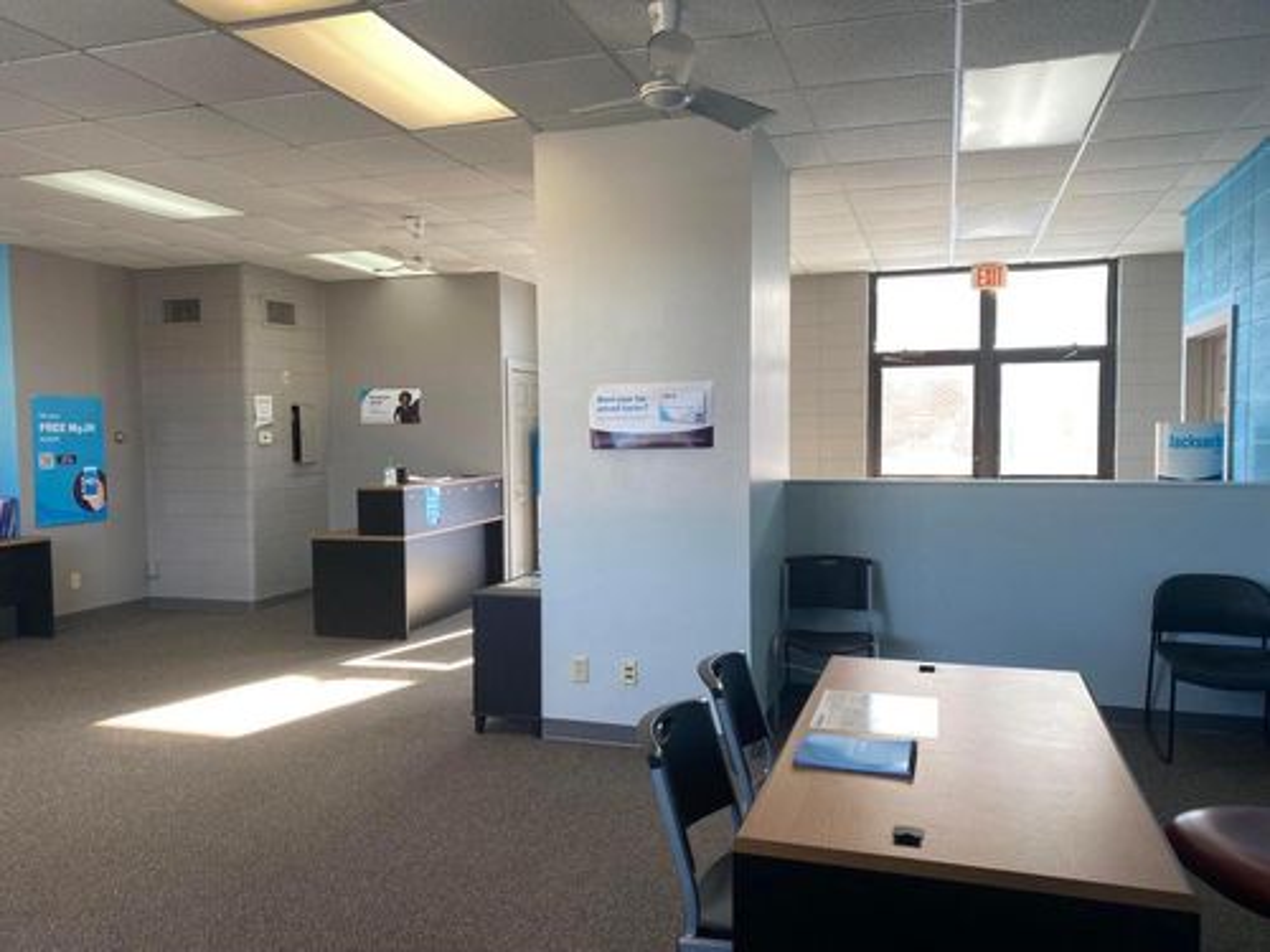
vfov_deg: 53.1
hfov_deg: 67.3
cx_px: 635
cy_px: 476
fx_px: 954
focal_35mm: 26
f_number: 1.8
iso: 40
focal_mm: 4.25
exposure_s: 1/120
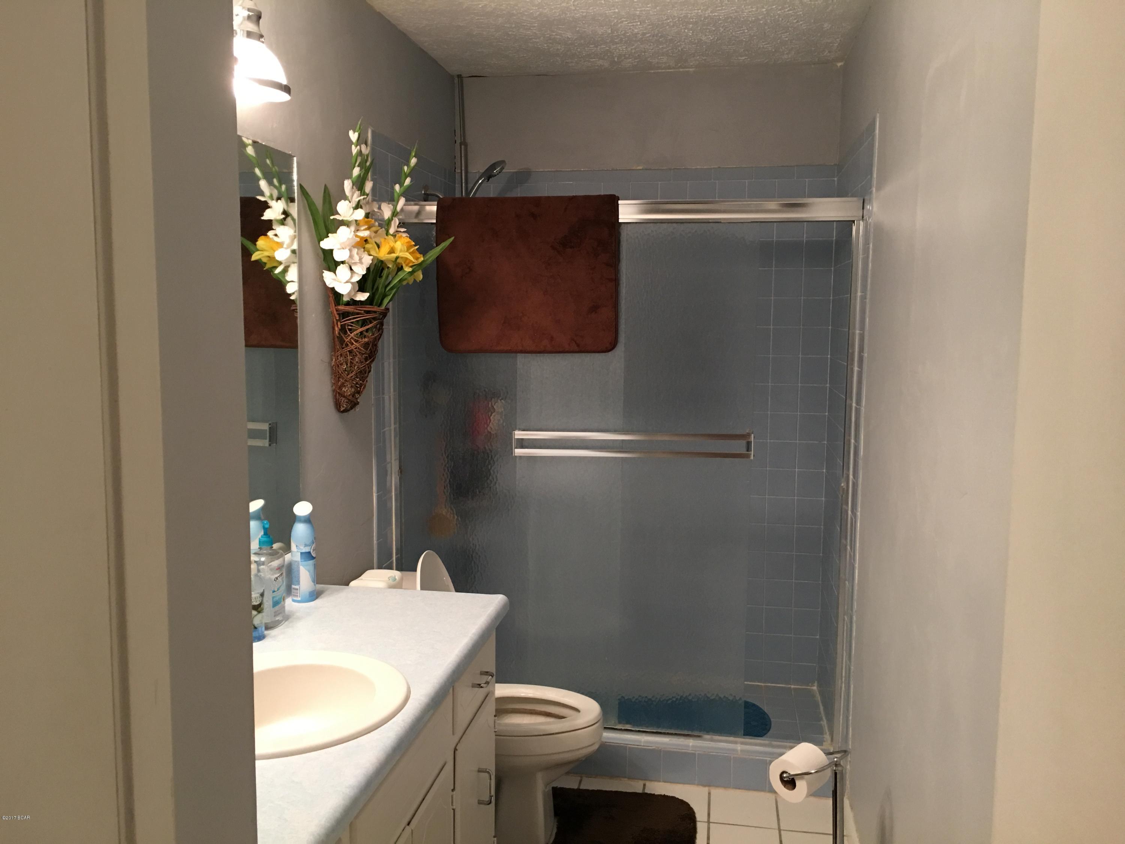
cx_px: 562
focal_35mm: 29
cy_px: 422
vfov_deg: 48.2
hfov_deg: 61.7
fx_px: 942
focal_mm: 4.15
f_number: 2.2
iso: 64
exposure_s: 1/15
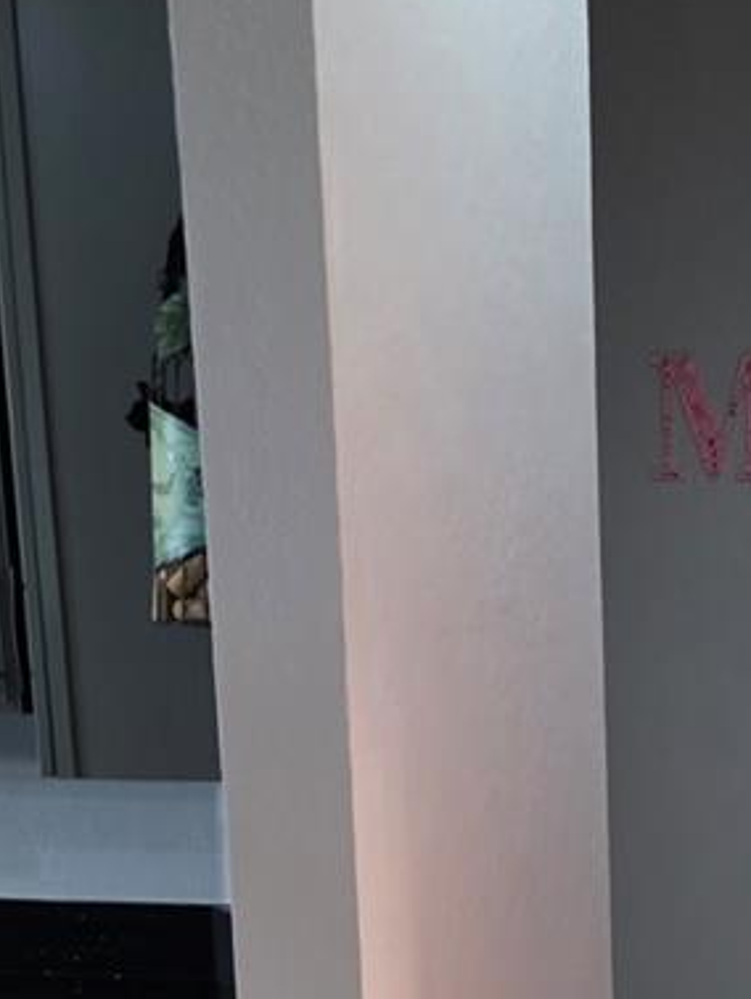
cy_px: 1044
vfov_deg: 25.1
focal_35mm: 73
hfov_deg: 19.1
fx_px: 2109
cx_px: 891
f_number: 1.7
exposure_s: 1/120
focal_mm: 6.3
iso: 1000
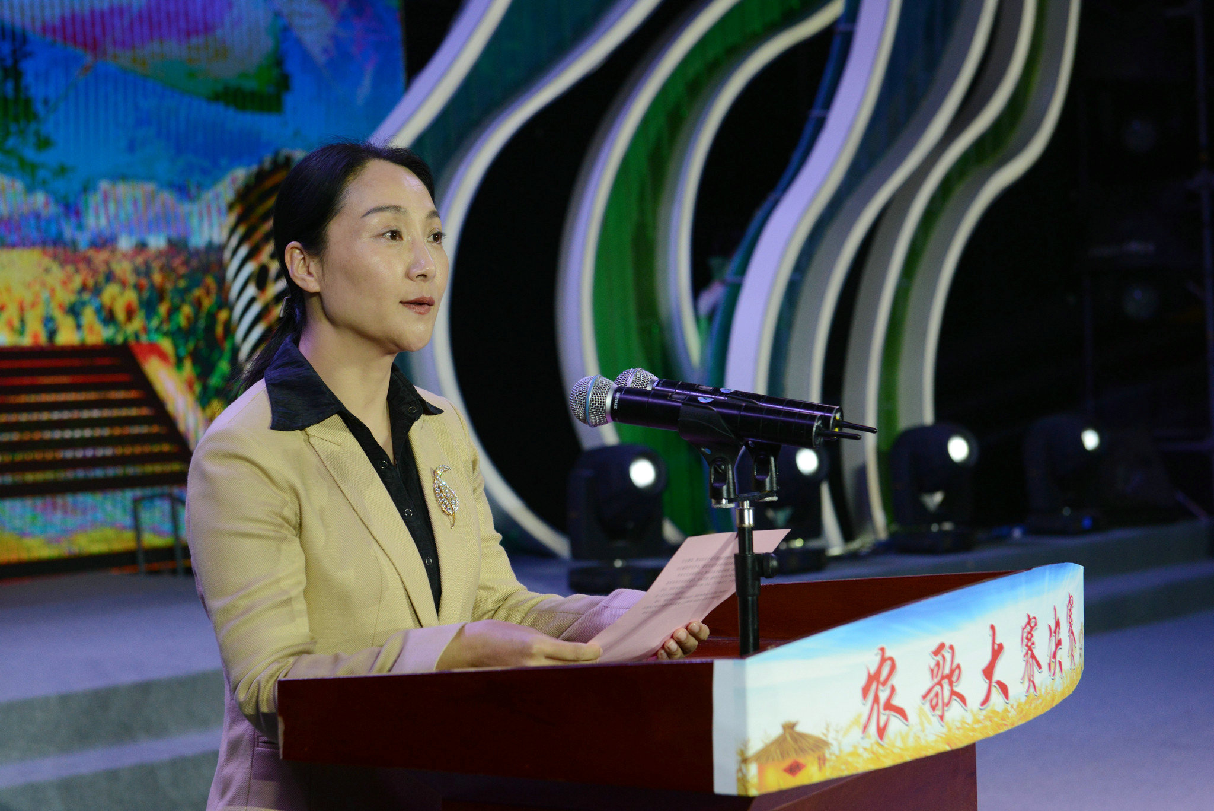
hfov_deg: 28.8
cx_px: 607
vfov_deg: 19.5
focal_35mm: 70
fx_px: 2361
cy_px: 406
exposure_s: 1/2000
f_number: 5.6
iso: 2000
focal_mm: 70
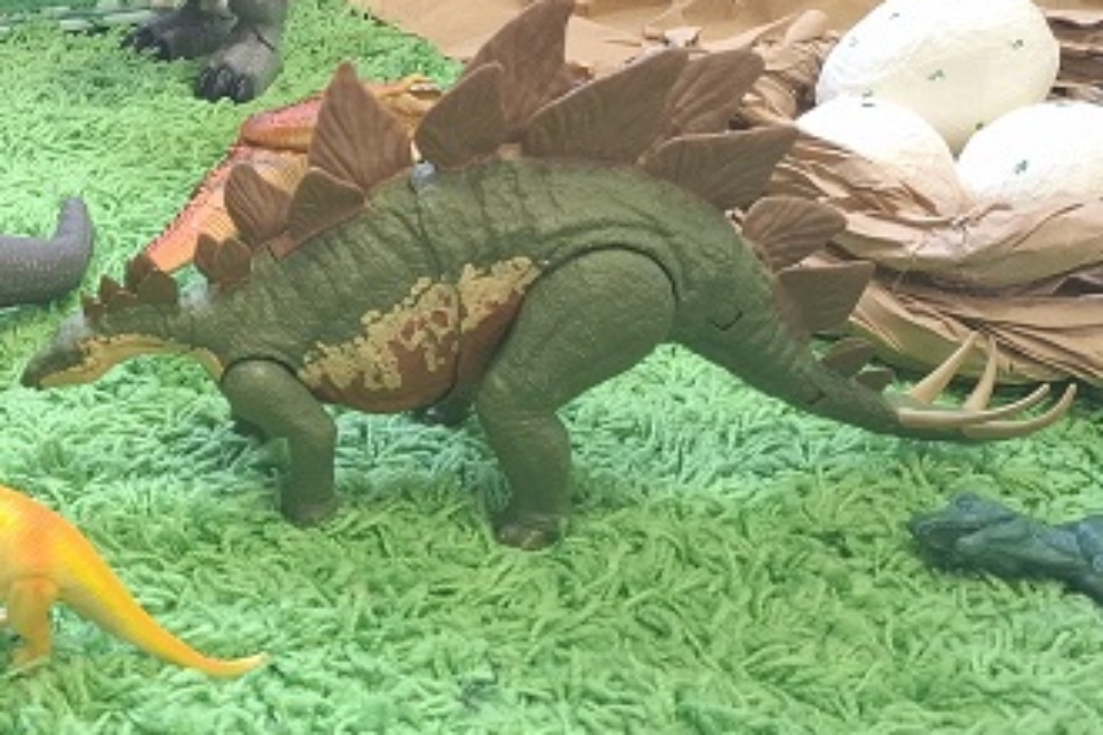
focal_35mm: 58
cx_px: -70
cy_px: -3
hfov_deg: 31.2
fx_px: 1777
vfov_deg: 22.5
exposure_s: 1/50
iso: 250
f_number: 1.8
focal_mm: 5.54
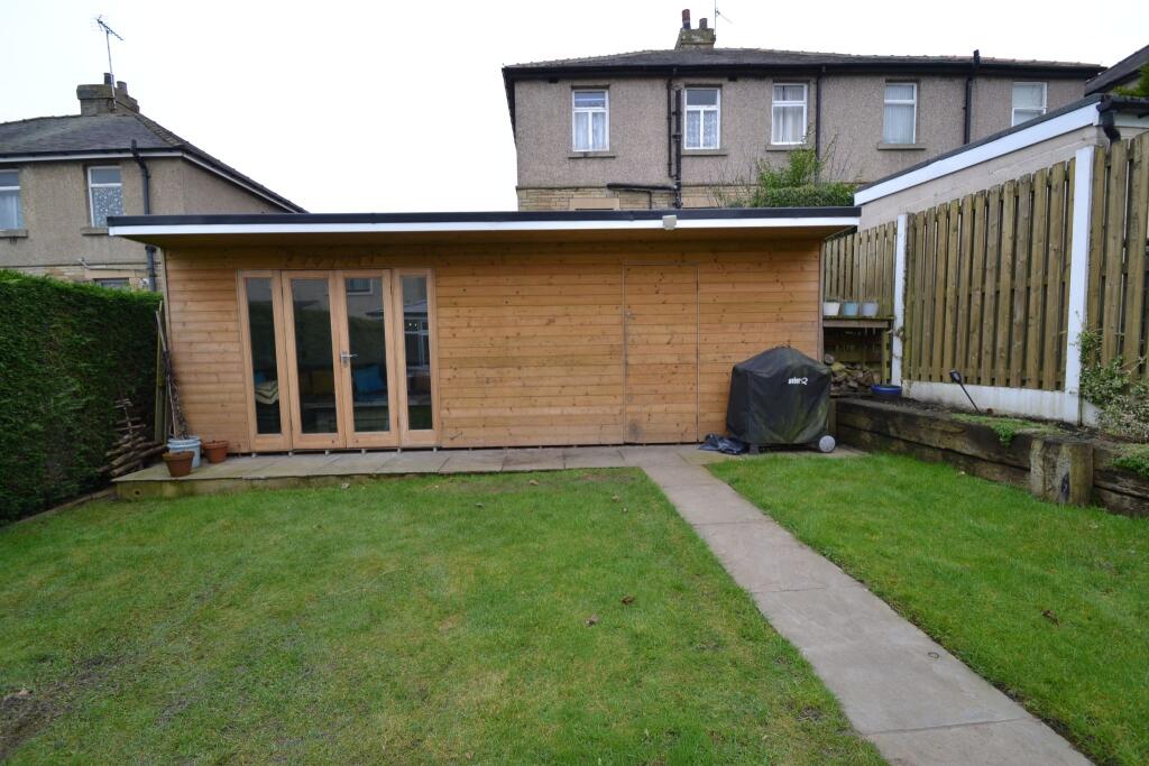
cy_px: 383
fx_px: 479
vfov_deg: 77.3
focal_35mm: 15
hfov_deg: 100.4
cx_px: 574
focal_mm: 10
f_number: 5.6
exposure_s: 1/125
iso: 280
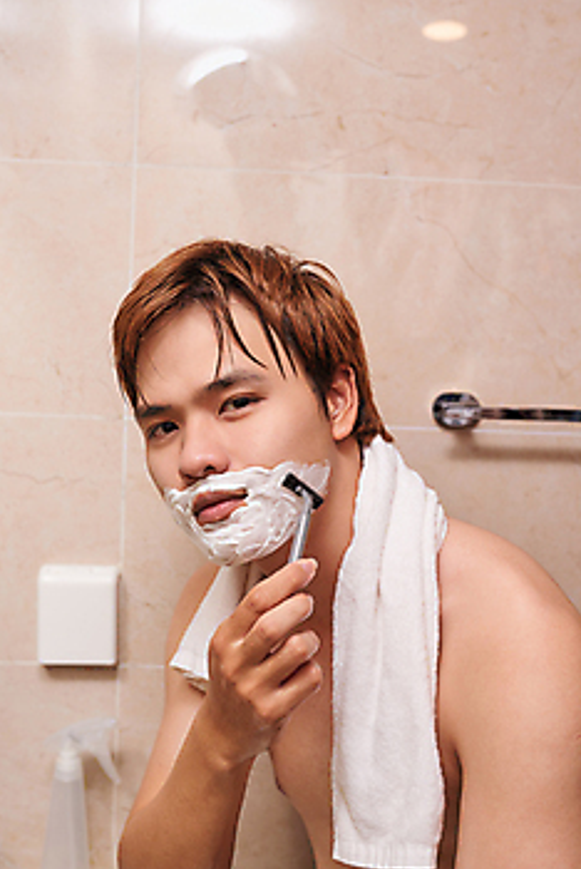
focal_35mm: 40
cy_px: 415
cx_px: 299
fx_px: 966
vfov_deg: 48.4
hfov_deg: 33.5
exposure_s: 1/160
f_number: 4
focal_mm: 35
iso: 200
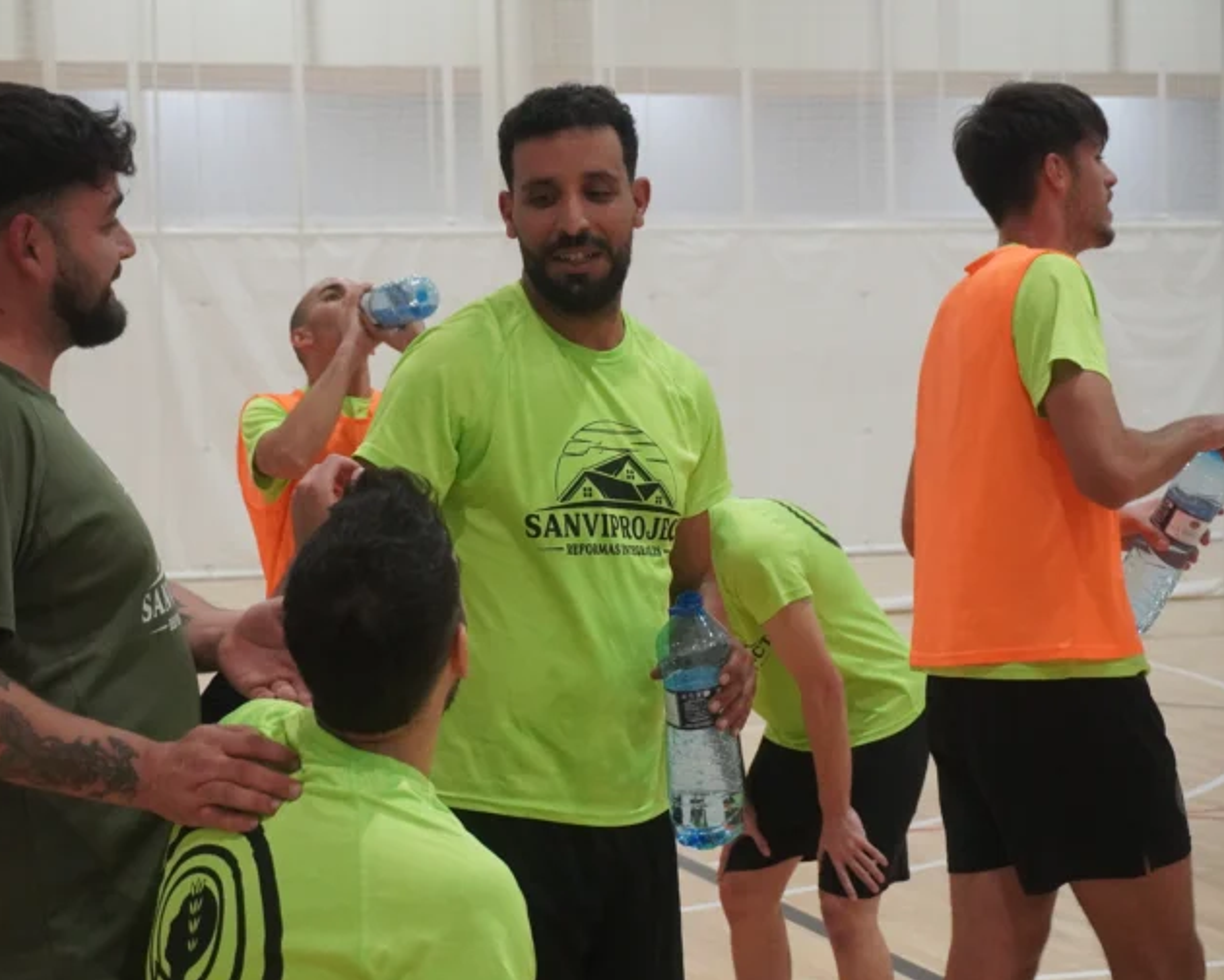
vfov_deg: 21.3
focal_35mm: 72
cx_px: 506
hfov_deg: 26.4
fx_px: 2609
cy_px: 495
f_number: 5.6
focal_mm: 42
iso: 6400
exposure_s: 1/500
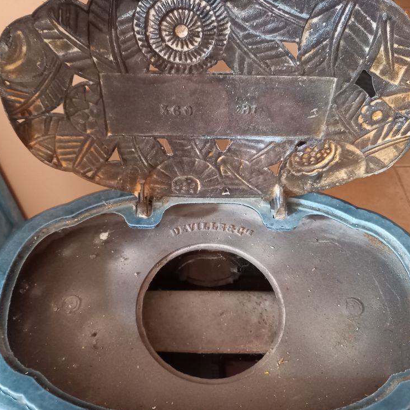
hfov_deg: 54.0
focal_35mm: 30
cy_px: 207
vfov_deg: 54.0
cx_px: 191
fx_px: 402
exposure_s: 1/20
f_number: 1.8
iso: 1000
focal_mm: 4.65
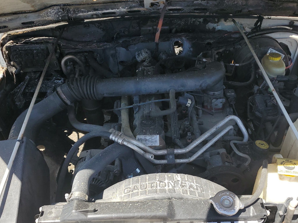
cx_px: 148
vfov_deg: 42.8
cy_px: 125
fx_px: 284
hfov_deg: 55.4
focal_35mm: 33
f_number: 1.5
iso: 50
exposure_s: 1/1000
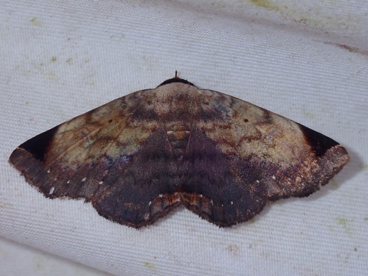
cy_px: 138
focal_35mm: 100
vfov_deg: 14.8
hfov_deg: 19.6
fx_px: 1063
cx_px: 184
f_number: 6.3
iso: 200
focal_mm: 18
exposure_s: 1/200
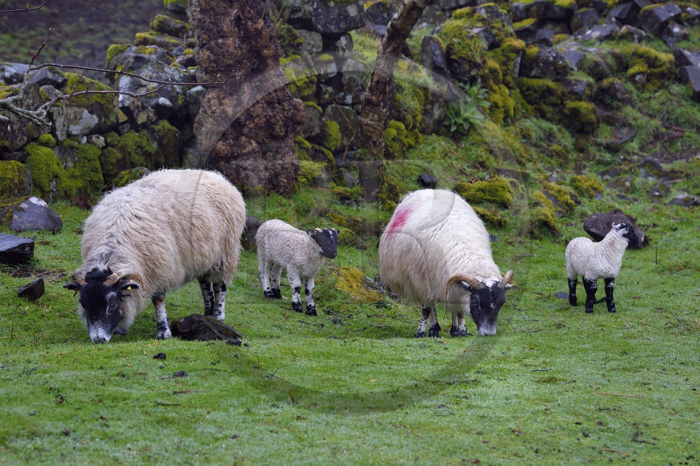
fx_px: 2623
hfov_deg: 15.2
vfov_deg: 10.1
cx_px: 350
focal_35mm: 135
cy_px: 233
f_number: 5.6
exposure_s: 1/200
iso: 400
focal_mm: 135
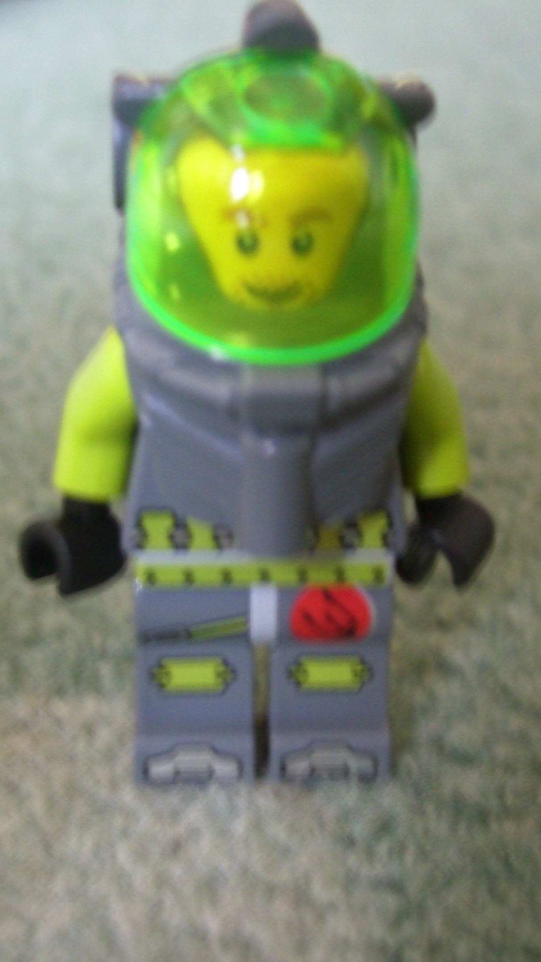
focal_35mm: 50
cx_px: 279
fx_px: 1275
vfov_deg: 41.3
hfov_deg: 24.0
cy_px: 497
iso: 50
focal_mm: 5.99
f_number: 2.8
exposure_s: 1
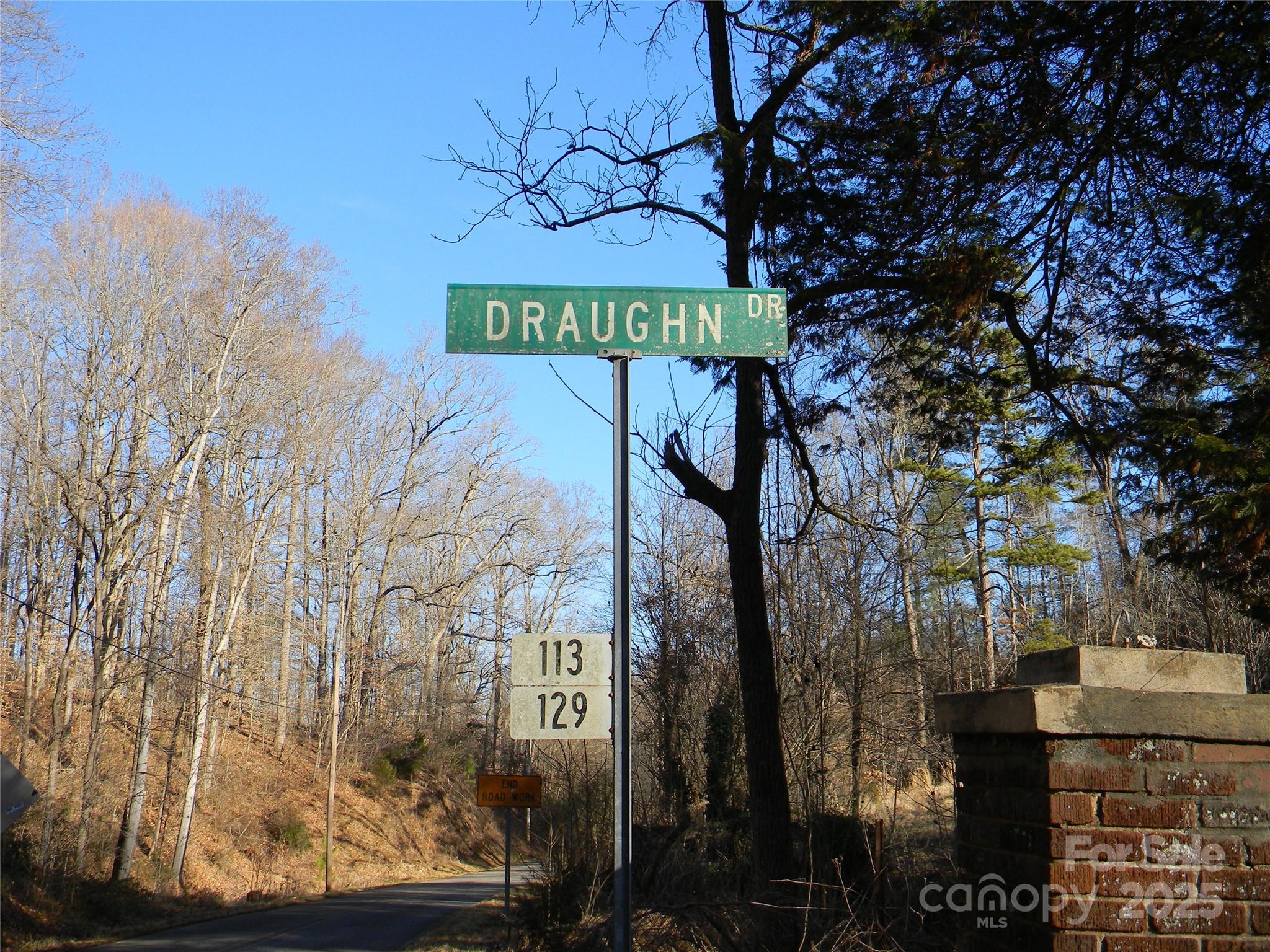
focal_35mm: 36
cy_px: 476
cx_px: 635
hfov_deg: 51.4
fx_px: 1321
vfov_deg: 39.7
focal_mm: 6.4
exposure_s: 1/388
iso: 80
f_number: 3.7
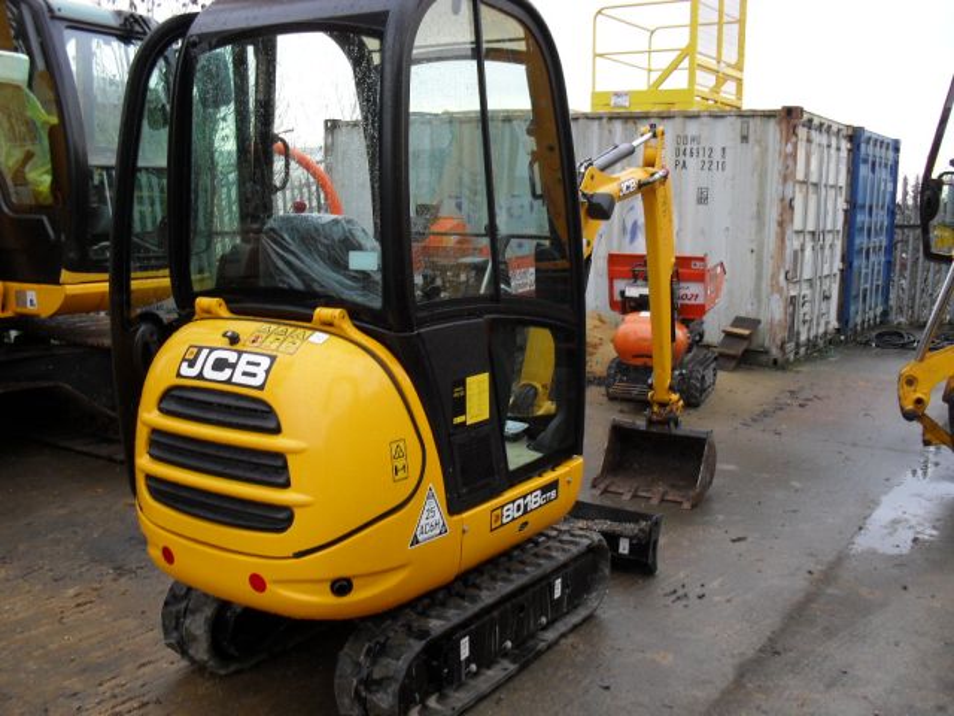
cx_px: 477
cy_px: 358
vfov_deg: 40.7
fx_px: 965
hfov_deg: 52.6
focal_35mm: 35
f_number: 3.2
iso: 100
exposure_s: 1/45
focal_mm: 6.3
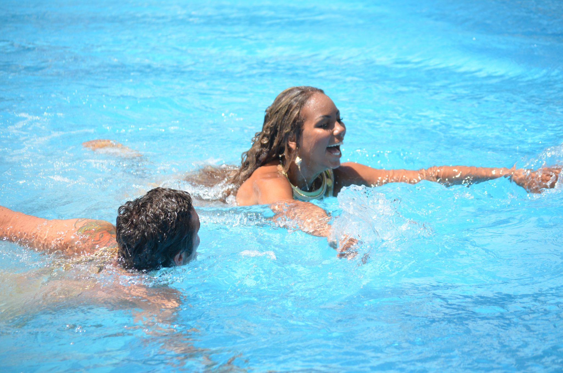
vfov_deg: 9.1
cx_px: 282
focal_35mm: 150
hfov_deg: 13.7
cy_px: 186
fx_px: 2341
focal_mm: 100
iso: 100
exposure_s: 1/400
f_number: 4.5
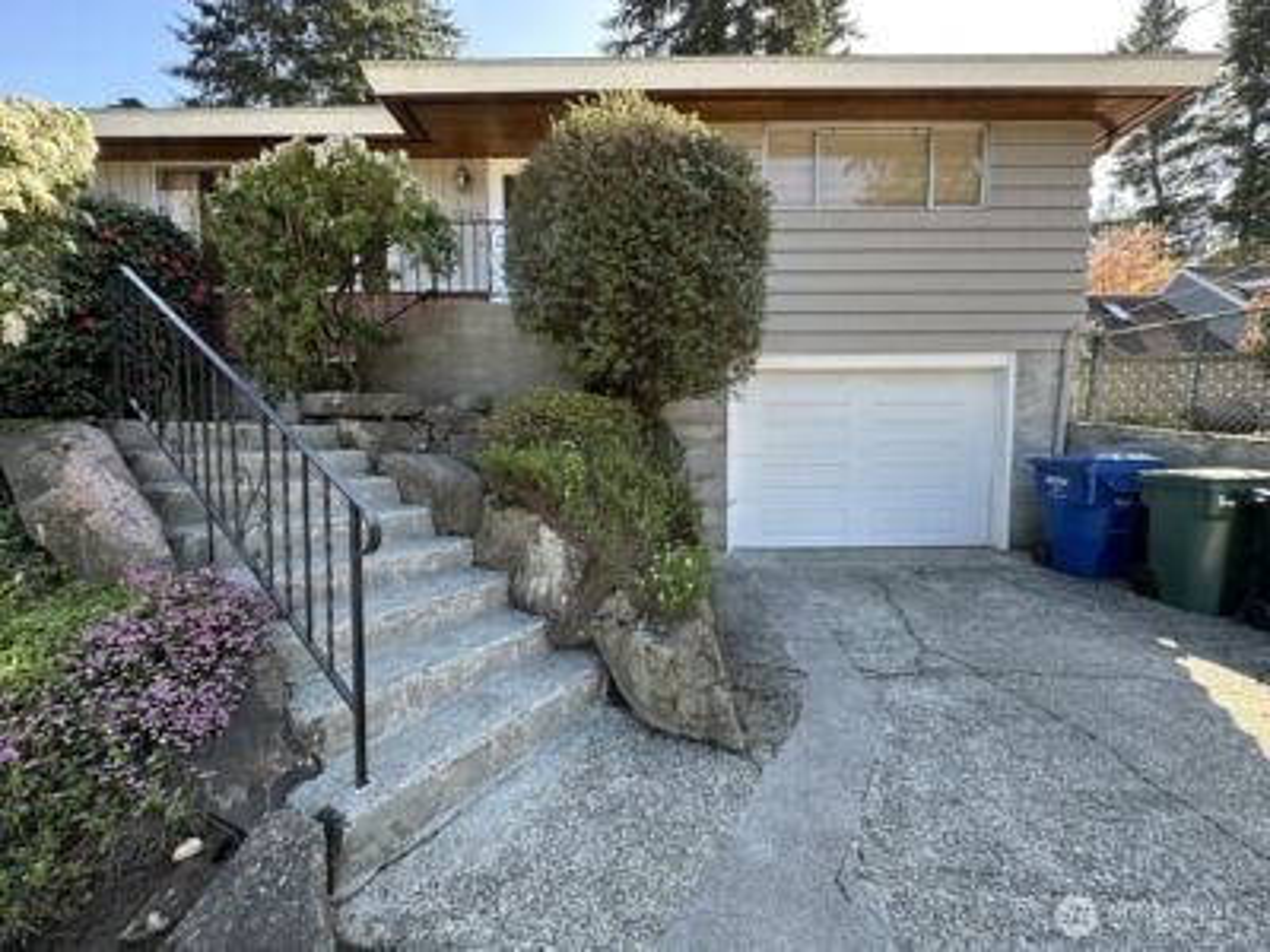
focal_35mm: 14
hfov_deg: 102.1
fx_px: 514
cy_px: 476
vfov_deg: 85.7
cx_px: 635
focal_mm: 2.22
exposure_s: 1/138
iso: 40
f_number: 2.2
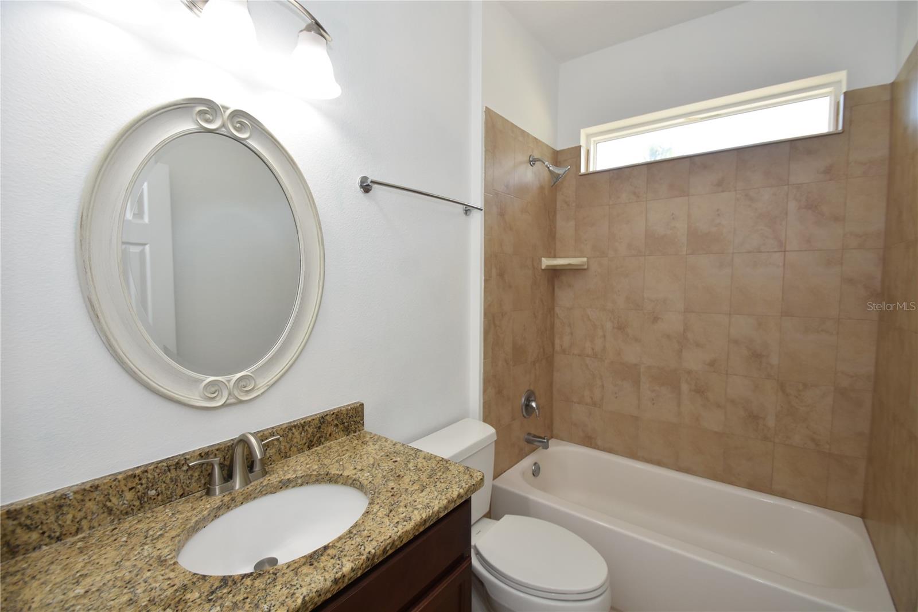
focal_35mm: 15
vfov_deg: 77.3
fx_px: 382
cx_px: 459
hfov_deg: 100.4
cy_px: 306
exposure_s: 1/80
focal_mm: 10
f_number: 4.5
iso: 200
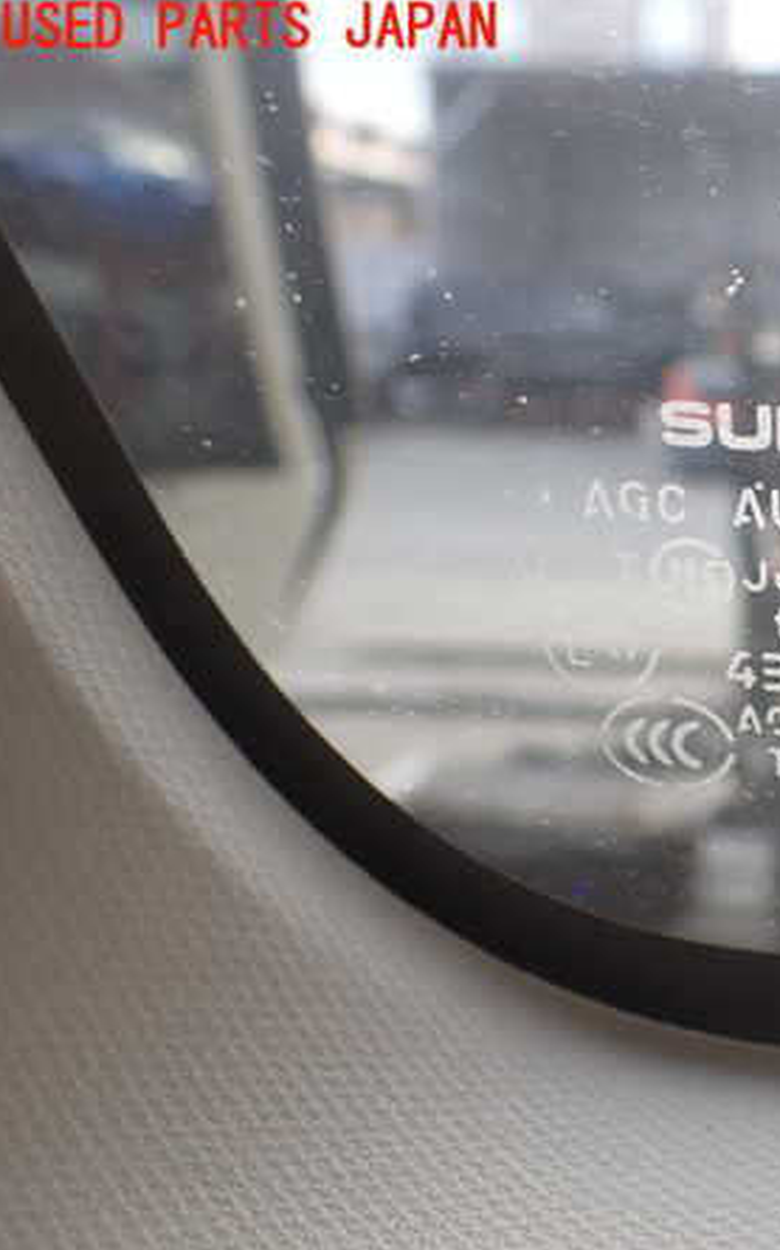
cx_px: 831
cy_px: 628
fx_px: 1464
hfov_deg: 27.6
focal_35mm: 43
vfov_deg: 46.2
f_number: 2.3
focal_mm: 5.4
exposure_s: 1/125
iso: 125
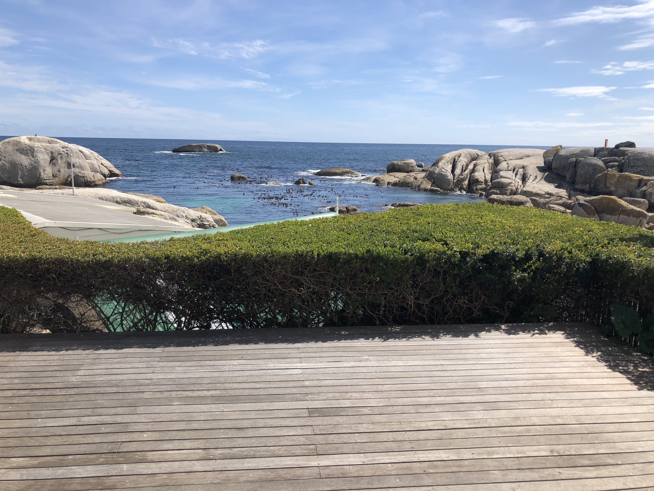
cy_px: 246
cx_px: 327
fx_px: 529
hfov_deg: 63.4
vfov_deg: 49.7
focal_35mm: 28
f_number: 1.8
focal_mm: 4
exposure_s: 1/2525
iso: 20
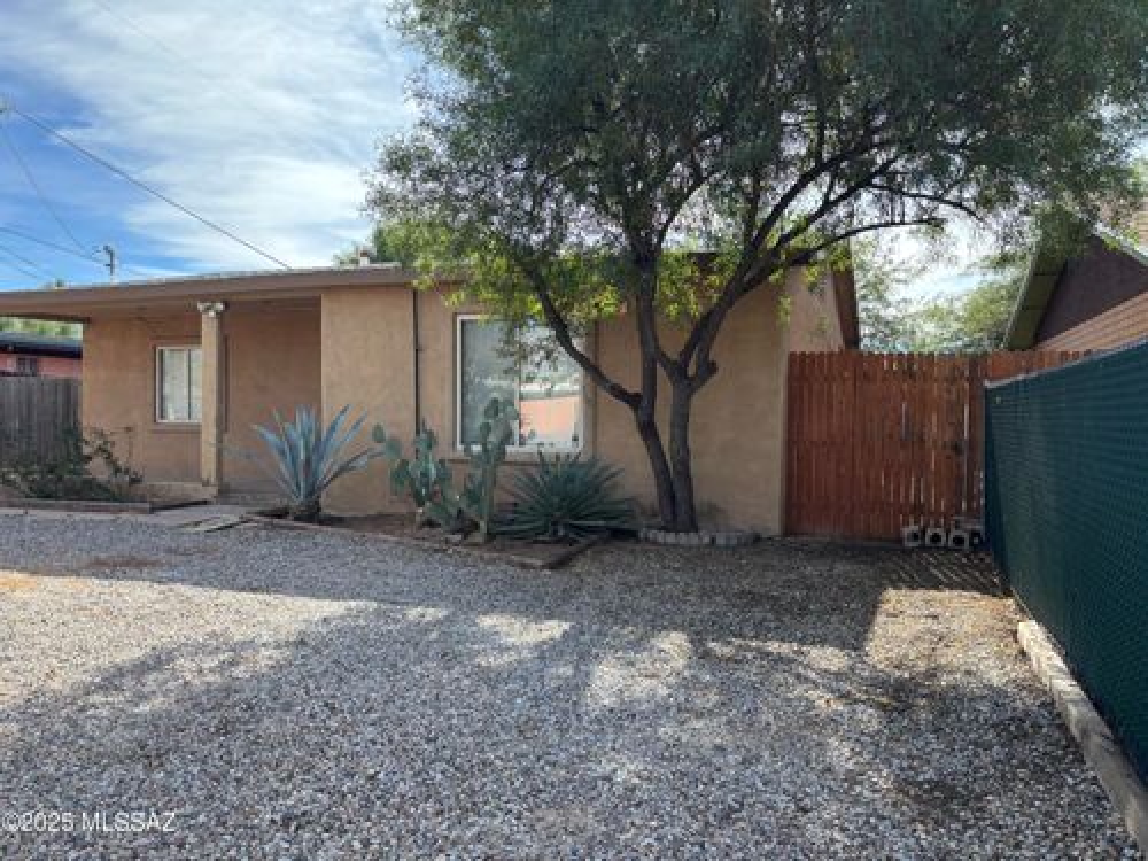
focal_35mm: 26
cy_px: 430
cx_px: 574
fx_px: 862
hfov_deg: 67.3
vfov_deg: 53.1
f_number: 1.6
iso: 50
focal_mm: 5.96
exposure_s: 1/1205
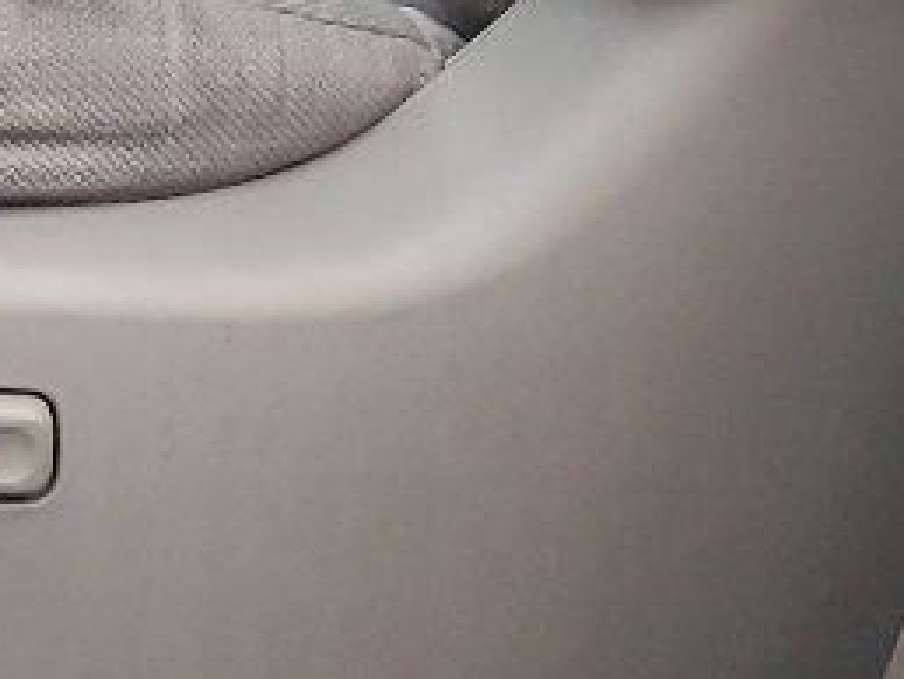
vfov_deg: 7.9
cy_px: -1410
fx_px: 4208
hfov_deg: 10.6
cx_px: -1226
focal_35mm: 161
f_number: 1.5
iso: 65
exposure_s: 1/60.2
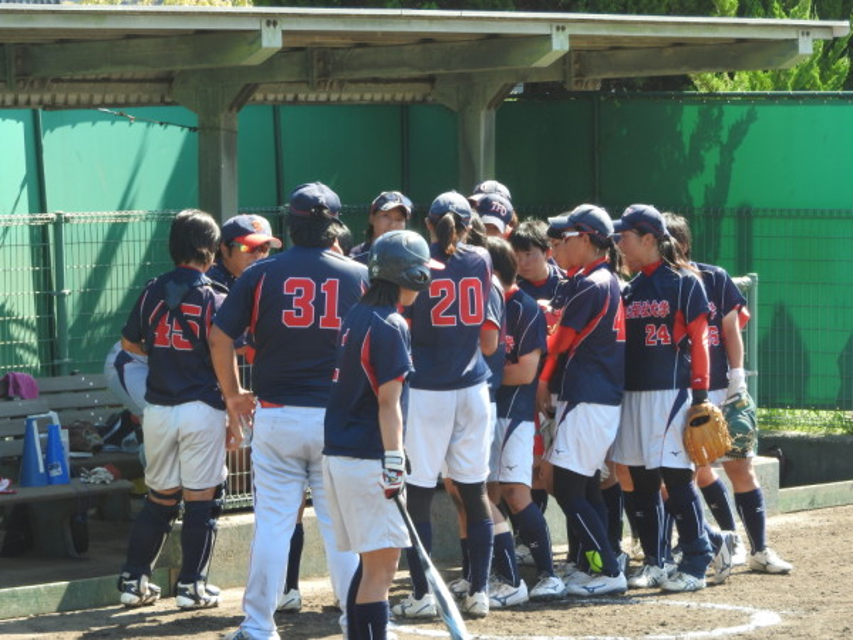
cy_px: 320
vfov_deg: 7.4
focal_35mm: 200
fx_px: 4928
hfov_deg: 9.9
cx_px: 426
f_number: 5.3
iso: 100
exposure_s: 1/100
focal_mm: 35.8
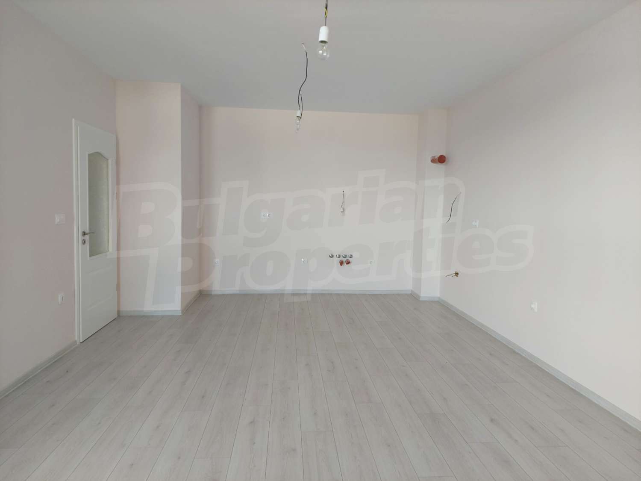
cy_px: 240
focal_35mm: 24
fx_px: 444
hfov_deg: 71.6
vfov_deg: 56.8
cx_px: 320
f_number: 1.8
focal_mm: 5.23
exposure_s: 1/60
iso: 50
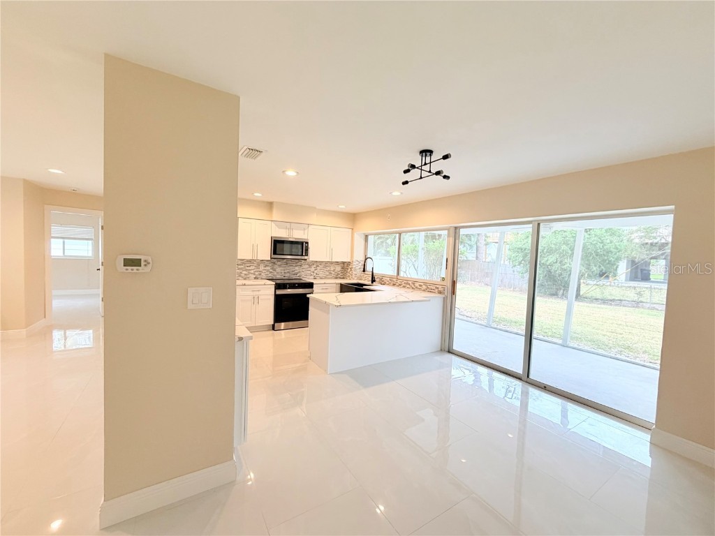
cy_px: 268
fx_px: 289
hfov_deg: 102.1
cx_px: 358
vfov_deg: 85.7
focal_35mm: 14
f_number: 2.2
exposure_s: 1/120
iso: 160
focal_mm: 2.22
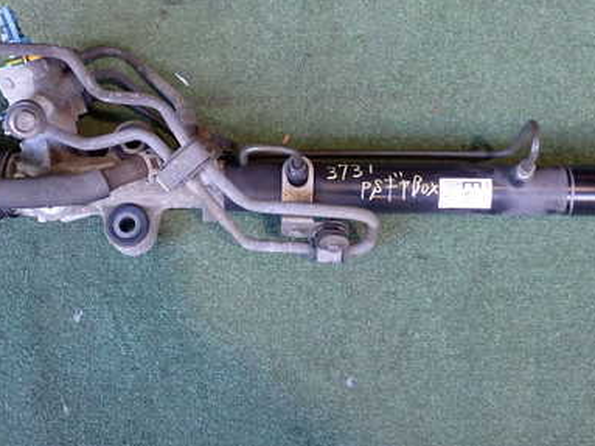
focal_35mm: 47
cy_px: 160
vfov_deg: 30.7
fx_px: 808
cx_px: 252
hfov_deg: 40.3
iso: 200
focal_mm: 5.4
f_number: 2.3
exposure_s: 1/40
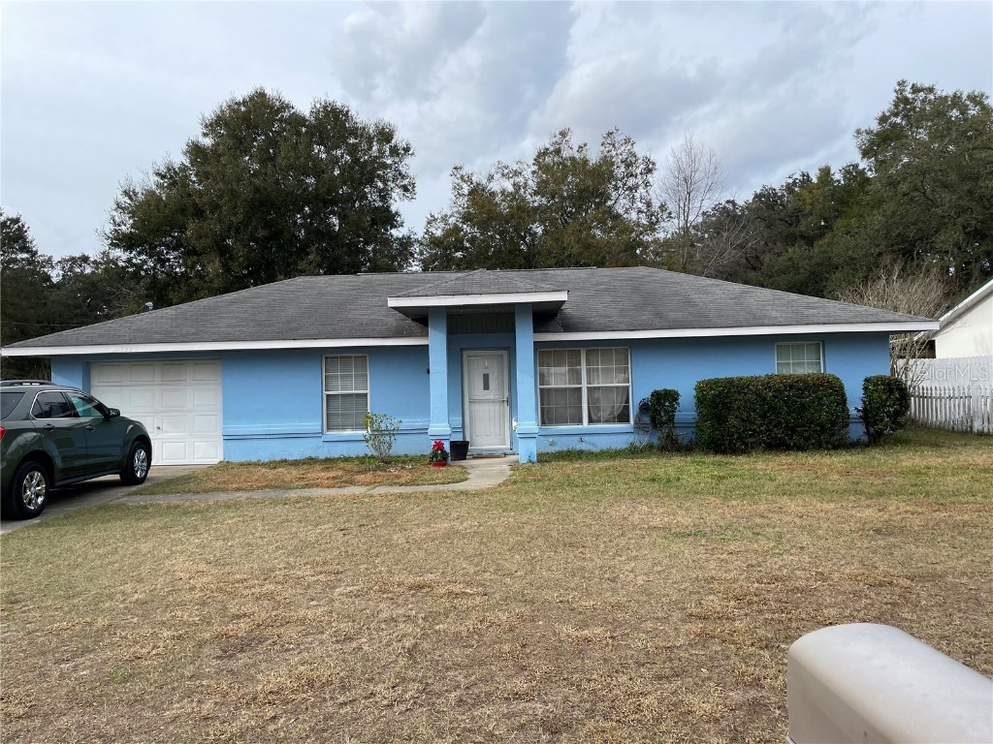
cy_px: 372
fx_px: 746
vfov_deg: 53.1
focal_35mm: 26
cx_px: 496
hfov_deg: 67.3
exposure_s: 1/2053
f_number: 1.6
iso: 32
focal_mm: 4.2
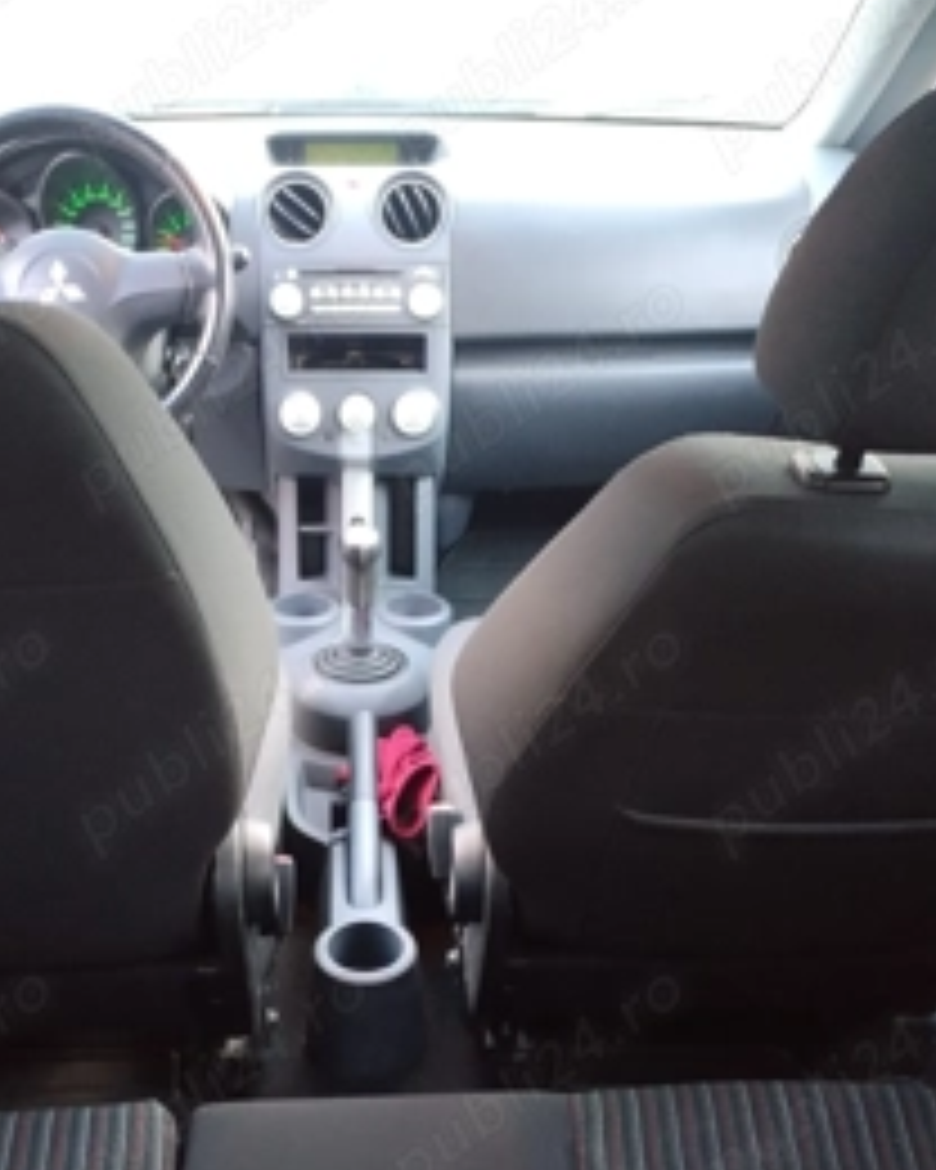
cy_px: 810
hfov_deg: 38.1
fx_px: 1350
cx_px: 378
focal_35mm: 39
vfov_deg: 45.9
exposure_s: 1/12.5
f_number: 1.8
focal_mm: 4.75
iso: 2811
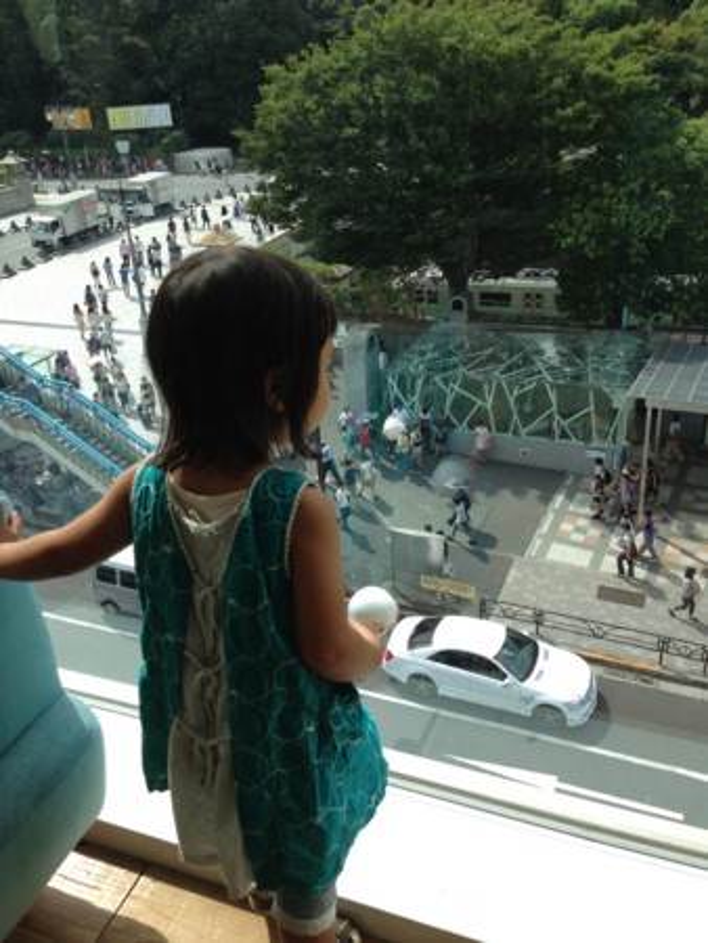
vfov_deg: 55.3
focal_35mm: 33
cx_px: 354
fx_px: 899
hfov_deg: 43.0
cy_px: 472
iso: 50
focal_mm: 4.13
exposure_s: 1/847
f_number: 2.4
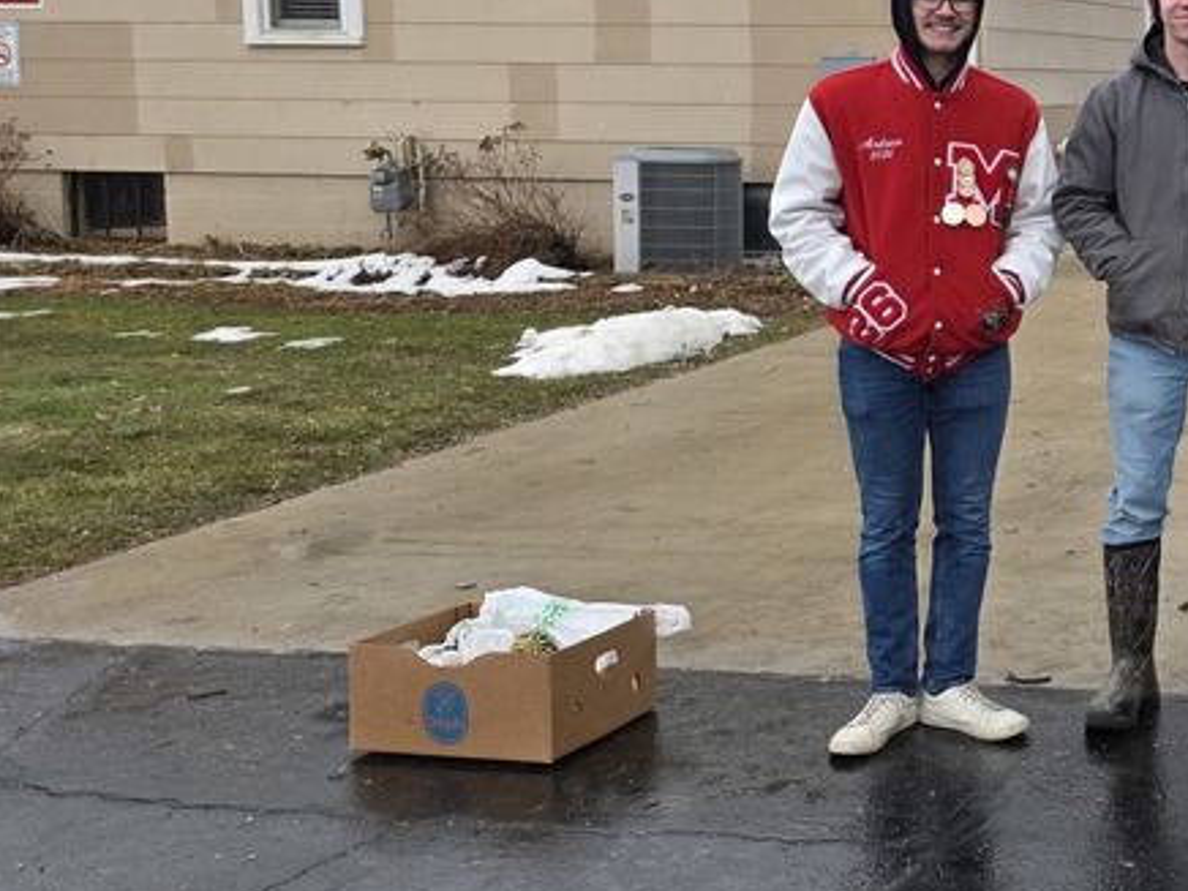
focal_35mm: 54
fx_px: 1853
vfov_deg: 26.7
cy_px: 232
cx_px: 1371
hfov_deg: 30.9
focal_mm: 6.3
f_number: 1.7
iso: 64
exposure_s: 1/359
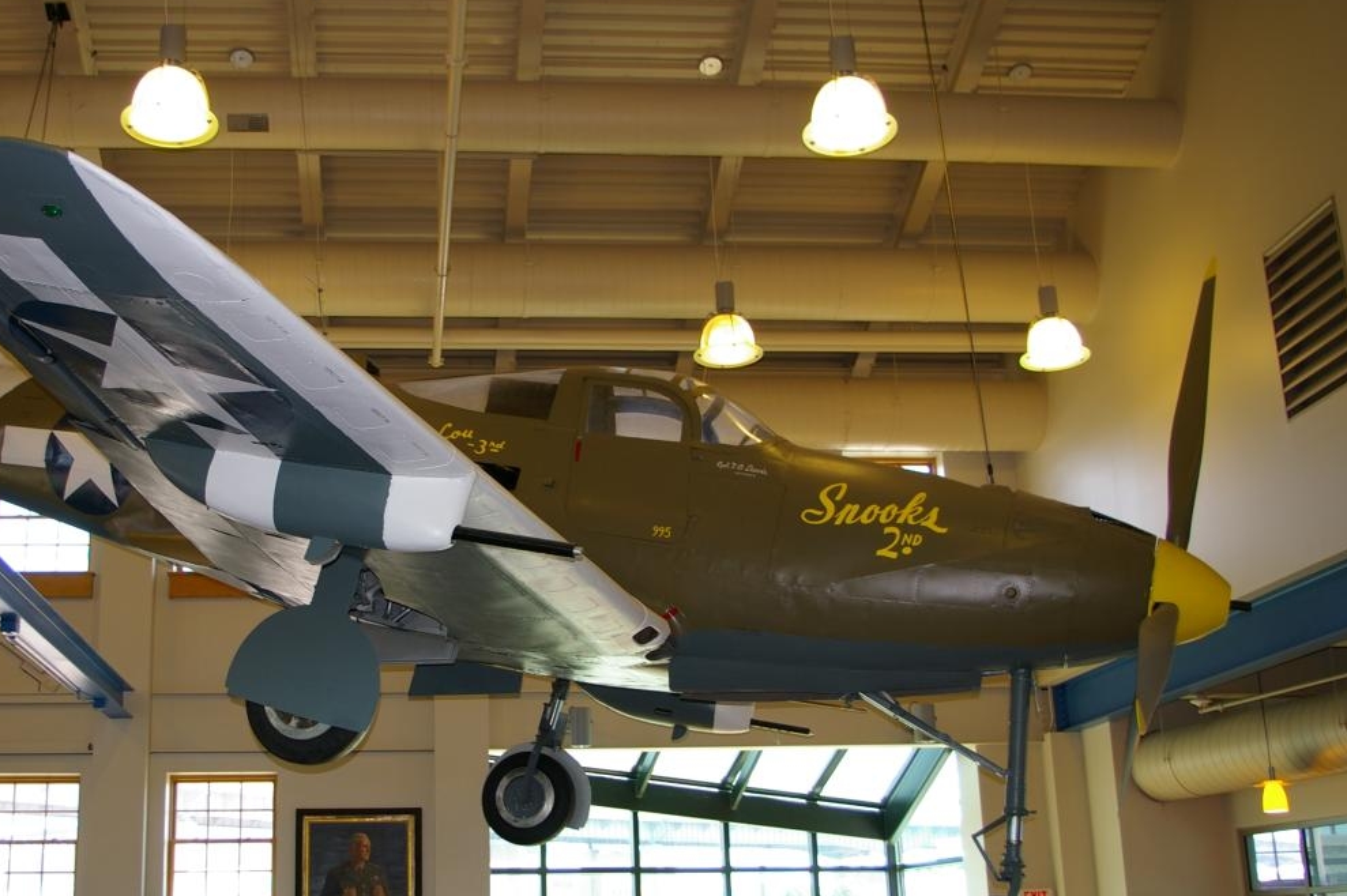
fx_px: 1669
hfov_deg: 43.6
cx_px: 501
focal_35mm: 45
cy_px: 518
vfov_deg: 30.0
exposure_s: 1/90
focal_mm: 23
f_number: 4
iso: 200
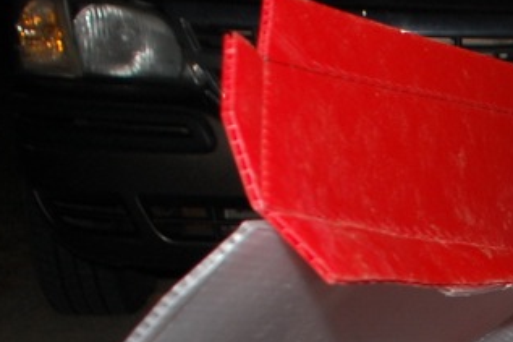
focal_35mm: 127
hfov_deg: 14.6
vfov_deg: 10.3
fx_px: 1809
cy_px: 570
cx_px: 859
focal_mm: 21
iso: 400
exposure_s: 1/60
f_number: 5
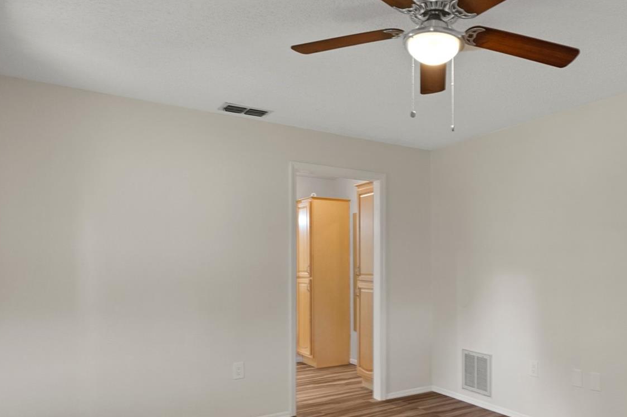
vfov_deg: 47.3
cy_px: 269
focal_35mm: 27
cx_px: 410
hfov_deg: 65.9
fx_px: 470
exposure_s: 1/1.67
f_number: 8
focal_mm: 19
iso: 400
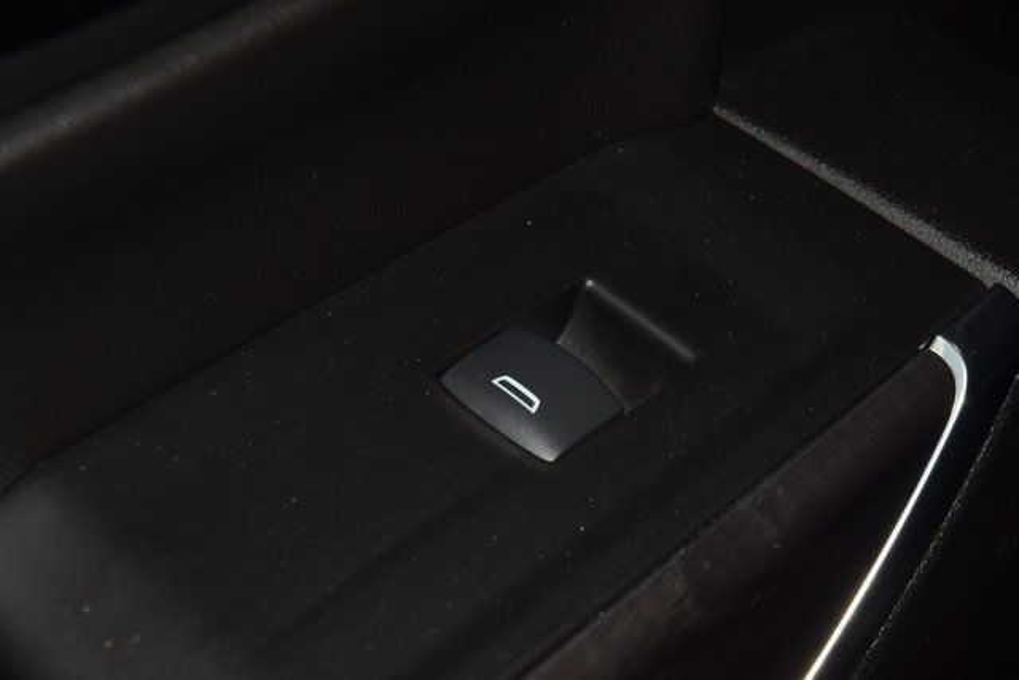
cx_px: 510
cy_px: 340
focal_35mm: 105
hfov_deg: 19.5
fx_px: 2973
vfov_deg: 13.0
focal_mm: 70
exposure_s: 1/125
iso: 100
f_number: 8
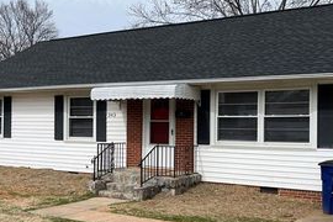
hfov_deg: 39.6
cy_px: 126
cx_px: 168
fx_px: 462
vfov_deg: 27.0
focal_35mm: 50
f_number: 1.6
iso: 50
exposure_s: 1/4149
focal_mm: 5.1
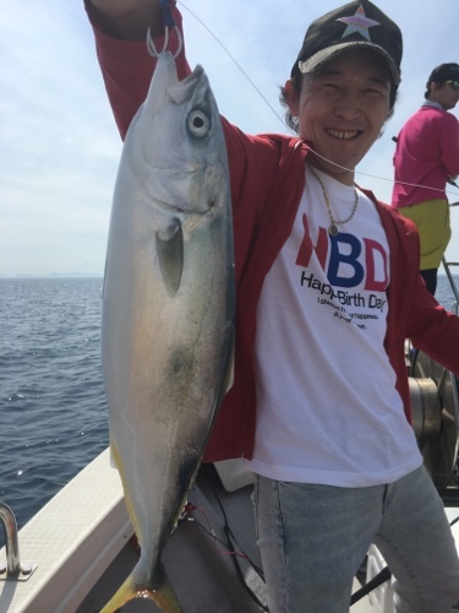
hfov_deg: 48.2
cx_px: 230
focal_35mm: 29
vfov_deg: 61.7
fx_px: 513
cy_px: 306
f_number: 2.2
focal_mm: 4.15
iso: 25
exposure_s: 1/2564
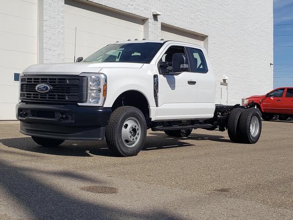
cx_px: 146
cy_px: 110
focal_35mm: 26
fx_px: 220
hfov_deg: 67.3
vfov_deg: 53.1
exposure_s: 1/2945
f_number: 2.4
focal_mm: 4.3
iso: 50
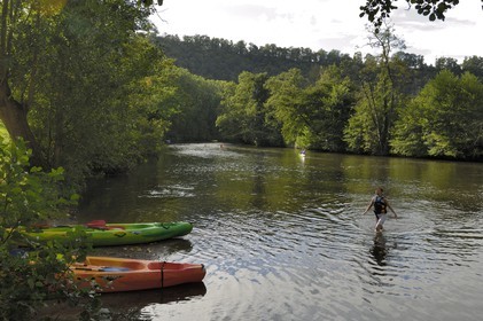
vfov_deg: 39.9
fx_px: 442
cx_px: 242
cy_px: 160
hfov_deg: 57.3
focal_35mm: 33
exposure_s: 1/100
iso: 100
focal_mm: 22
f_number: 6.3
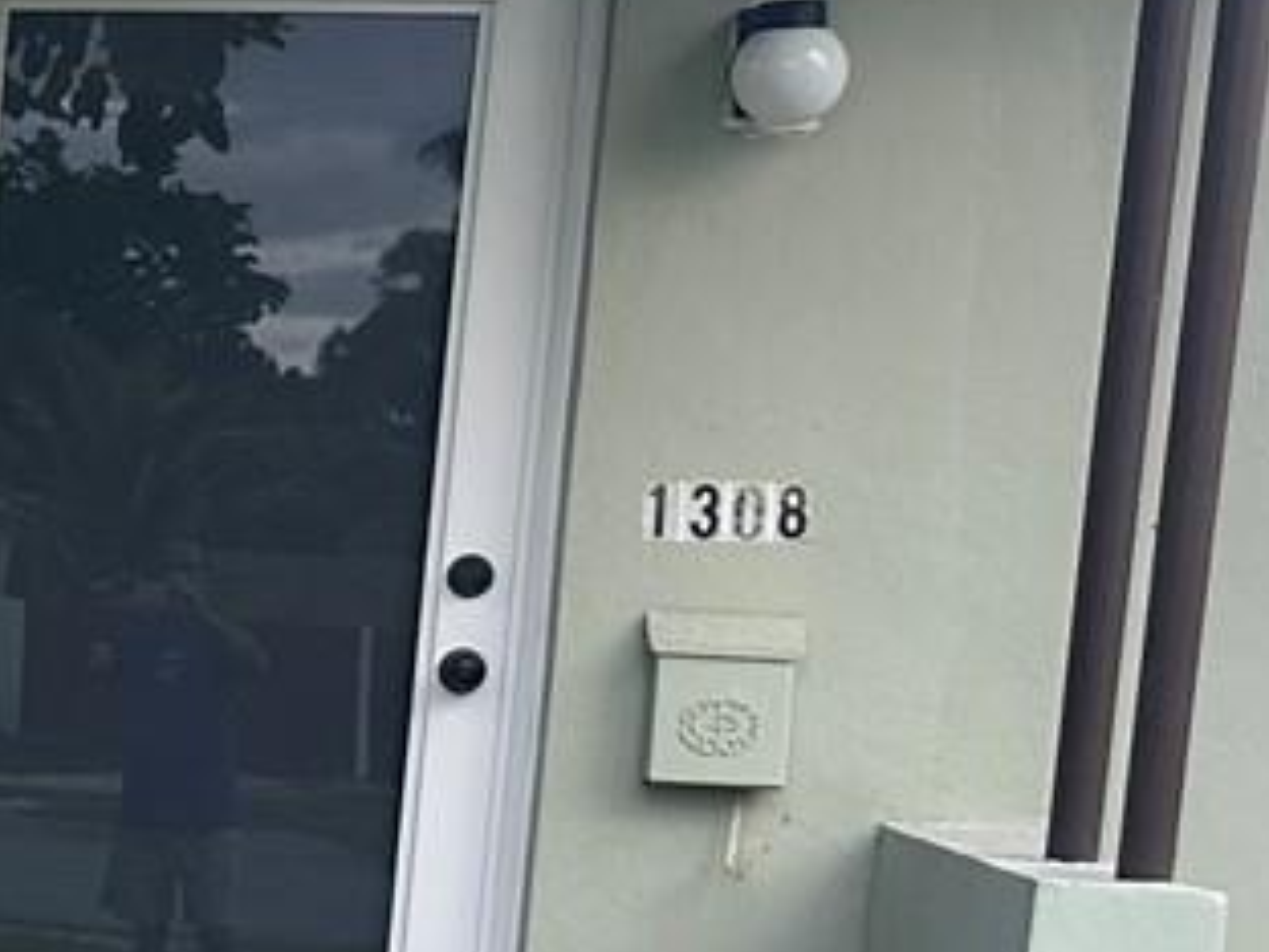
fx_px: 4509
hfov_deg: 13.4
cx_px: -1375
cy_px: 1082
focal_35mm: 123
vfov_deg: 11.8
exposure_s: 1/414
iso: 80
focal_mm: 6.86
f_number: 1.78
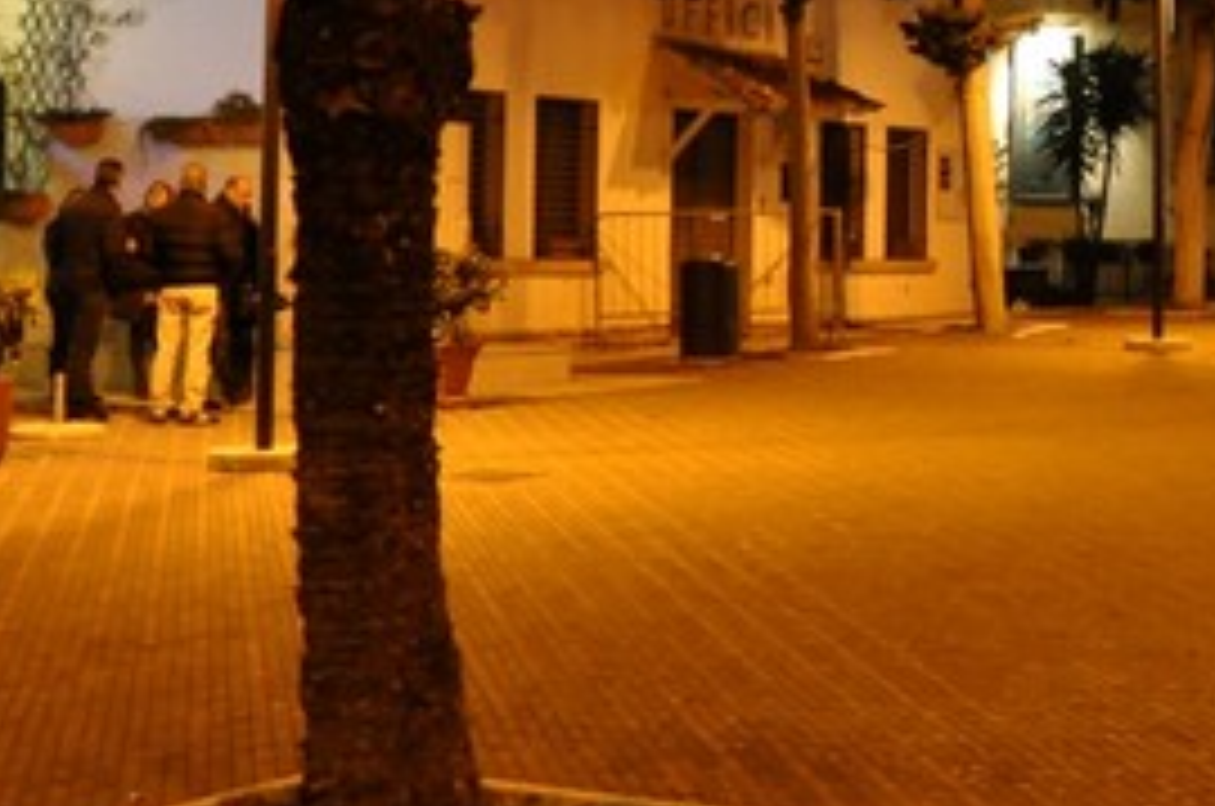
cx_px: 1390
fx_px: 2695
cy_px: 106
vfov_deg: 16.8
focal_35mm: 80
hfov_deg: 23.6
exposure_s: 1/6
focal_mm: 18
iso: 1000
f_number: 3.5
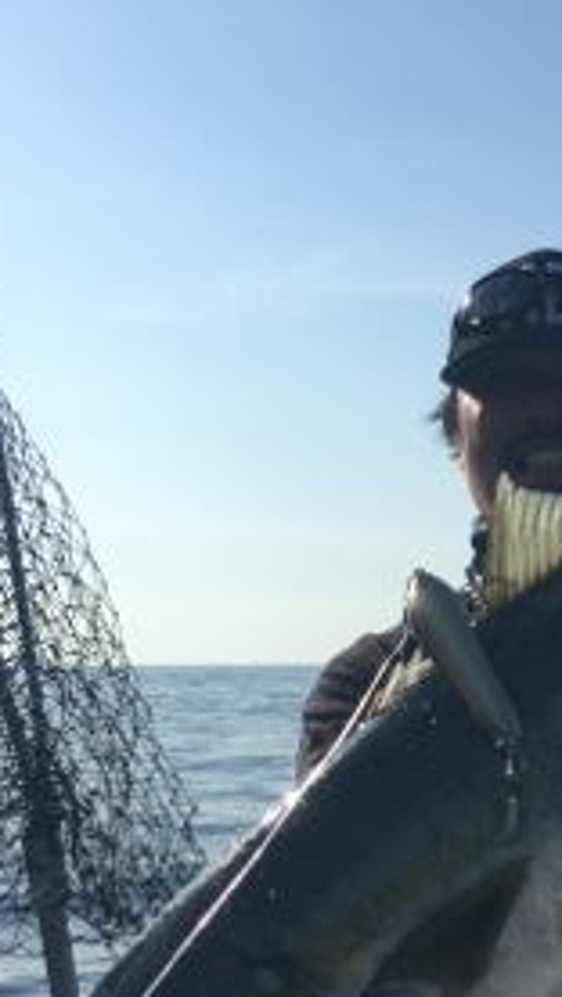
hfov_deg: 20.1
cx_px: 621
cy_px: 666
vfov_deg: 36.2
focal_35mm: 57
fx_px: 1509
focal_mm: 4.15
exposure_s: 1/2653
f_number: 2.2
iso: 25
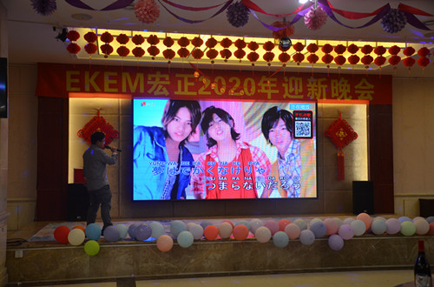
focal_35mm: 42
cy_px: 144
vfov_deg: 31.7
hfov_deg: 46.5
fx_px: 505
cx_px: 217
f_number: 4
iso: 500
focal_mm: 28
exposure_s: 1/60
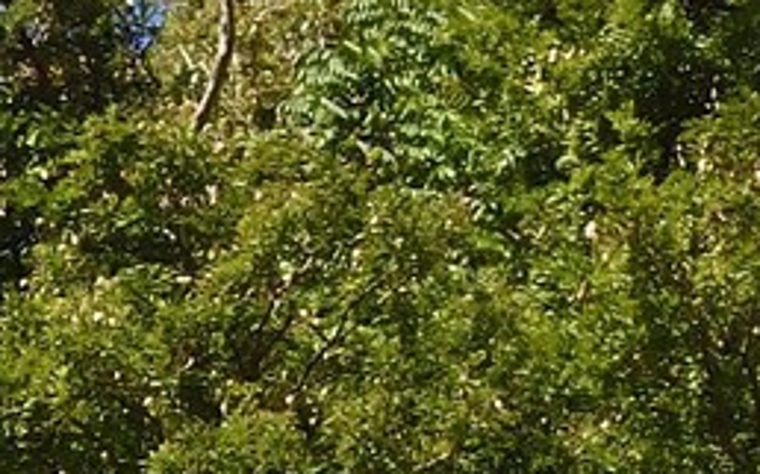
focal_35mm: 456
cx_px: -1296
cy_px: 2012
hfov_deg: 4.5
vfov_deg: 2.8
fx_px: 9441
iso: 200
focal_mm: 48
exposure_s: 1/250
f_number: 9
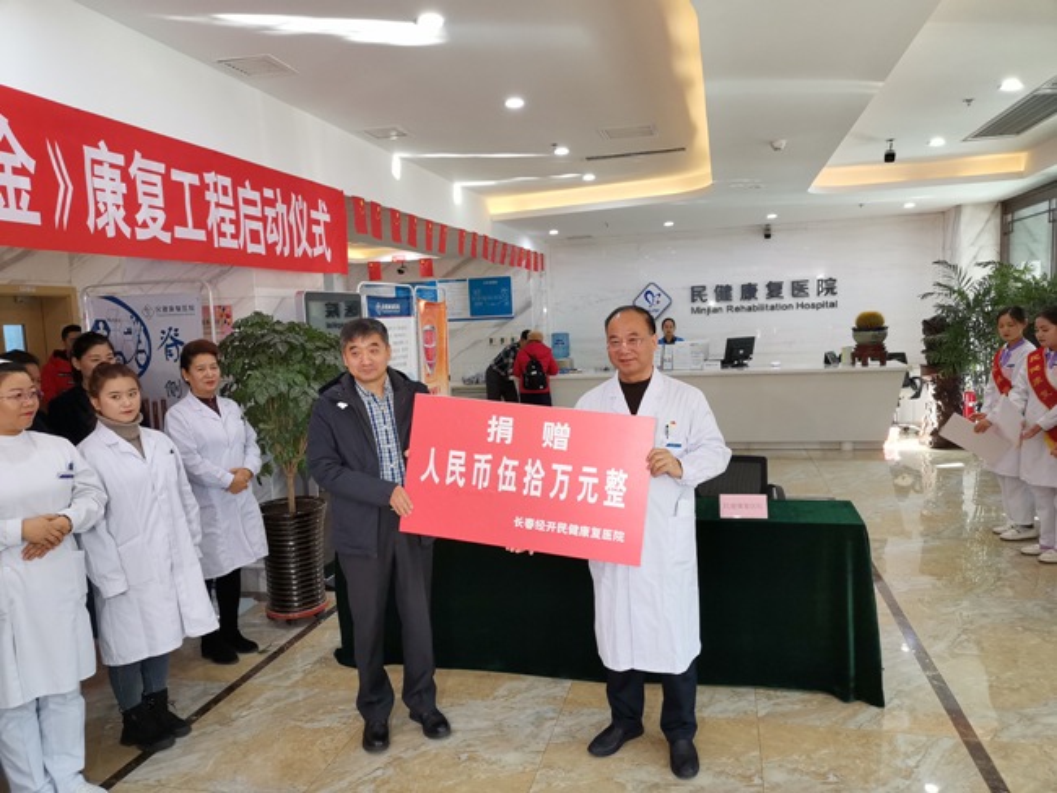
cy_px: 396
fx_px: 794
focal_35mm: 26
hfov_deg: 67.3
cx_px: 528
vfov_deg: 53.1
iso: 125
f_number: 1.8
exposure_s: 1/50
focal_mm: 5.5
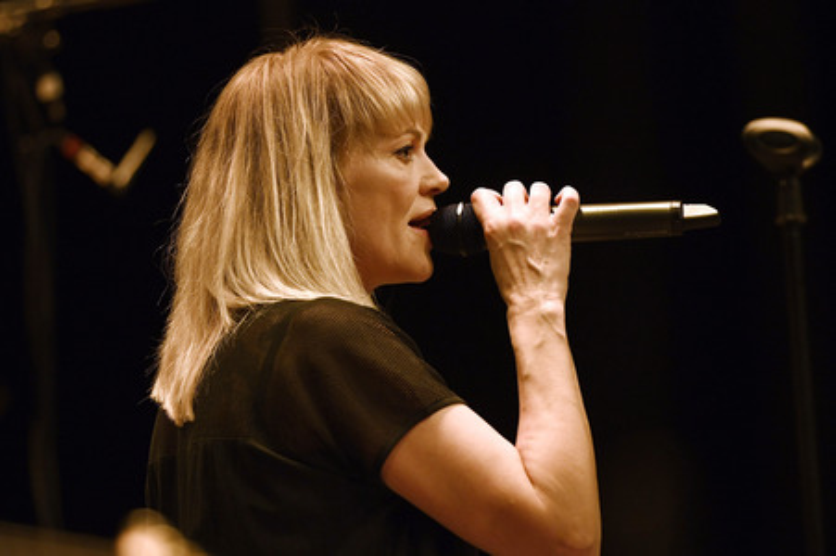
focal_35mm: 200
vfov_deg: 6.9
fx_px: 4641
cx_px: 418
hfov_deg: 10.3
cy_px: 278
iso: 2500
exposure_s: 1/200
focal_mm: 200
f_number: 2.8
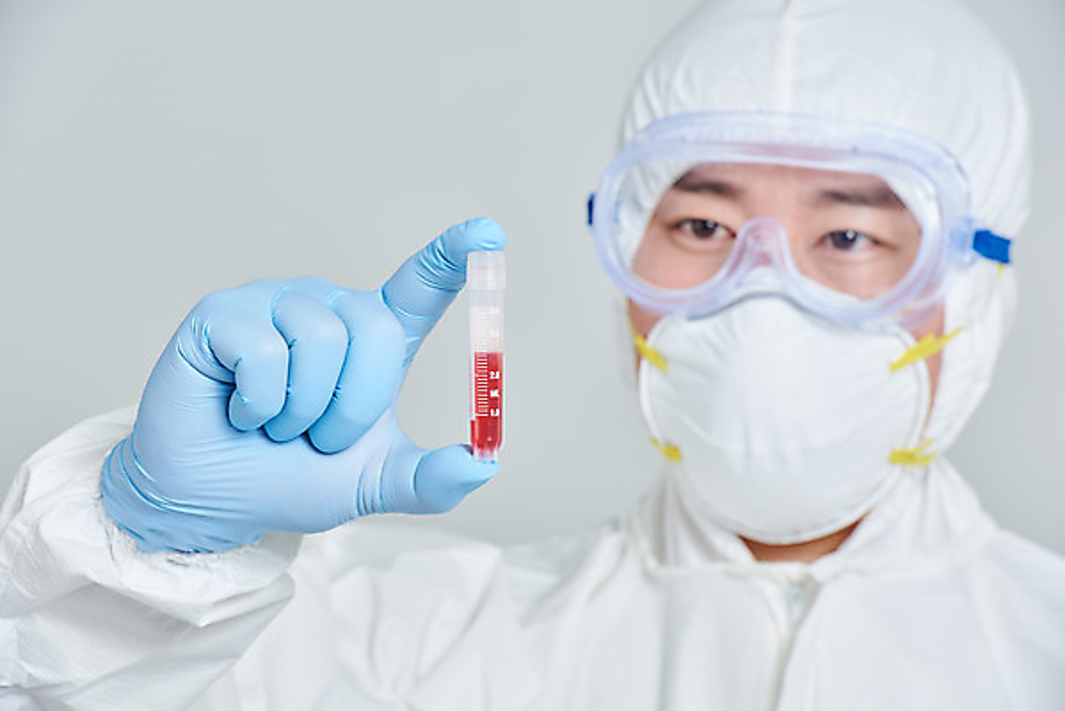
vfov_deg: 6.9
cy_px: 356
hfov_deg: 10.3
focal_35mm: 200
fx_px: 5919
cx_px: 532
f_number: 14
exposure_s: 1/125
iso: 100
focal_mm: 200
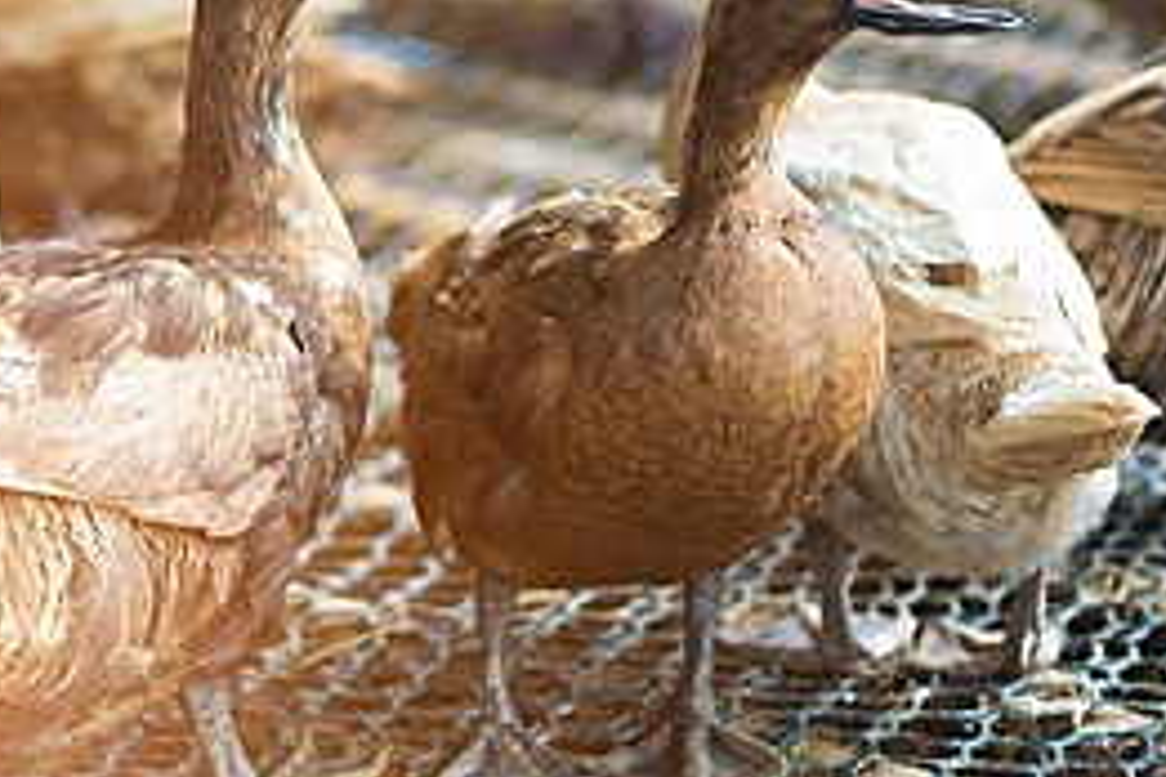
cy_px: 170
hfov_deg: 9.7
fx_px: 6834
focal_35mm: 211
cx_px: 458
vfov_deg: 6.5
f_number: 2.8
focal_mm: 105
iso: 320
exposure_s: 1/200
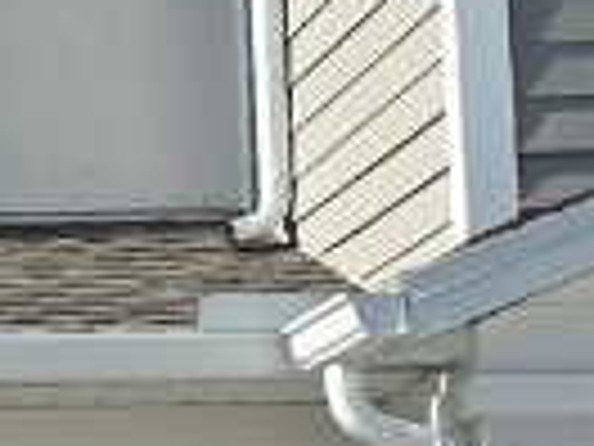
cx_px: -698
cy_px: 441
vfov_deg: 8.3
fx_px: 3054
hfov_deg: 10.1
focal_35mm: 178
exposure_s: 1/2000
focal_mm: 6.3
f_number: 1.7
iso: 25
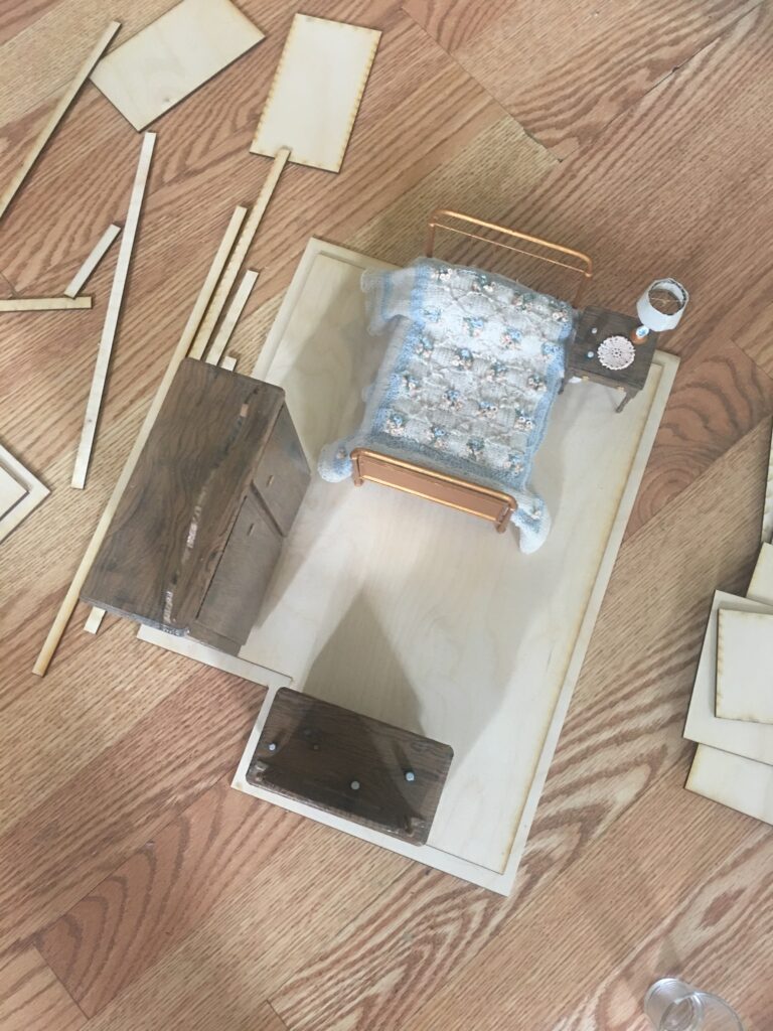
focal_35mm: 29
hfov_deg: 48.2
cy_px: 516
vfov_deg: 61.7
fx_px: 863
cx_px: 386
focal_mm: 4.15
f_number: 2.2
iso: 80
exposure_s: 1/15
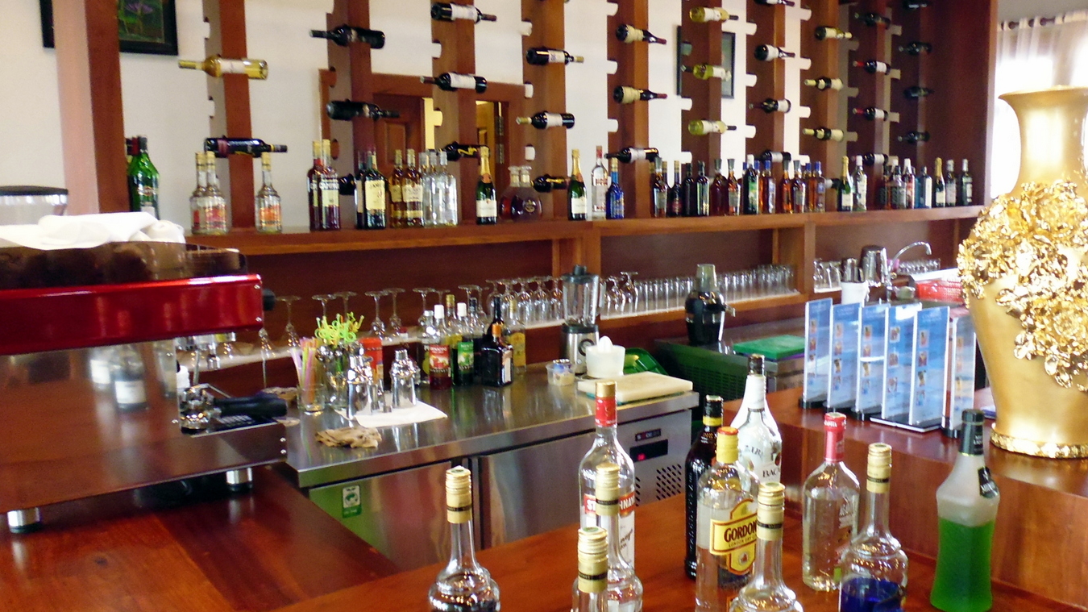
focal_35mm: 31
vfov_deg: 37.8
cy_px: 310
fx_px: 894
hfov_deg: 62.3
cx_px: 629
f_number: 2.8
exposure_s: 1/10
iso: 400
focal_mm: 4.3
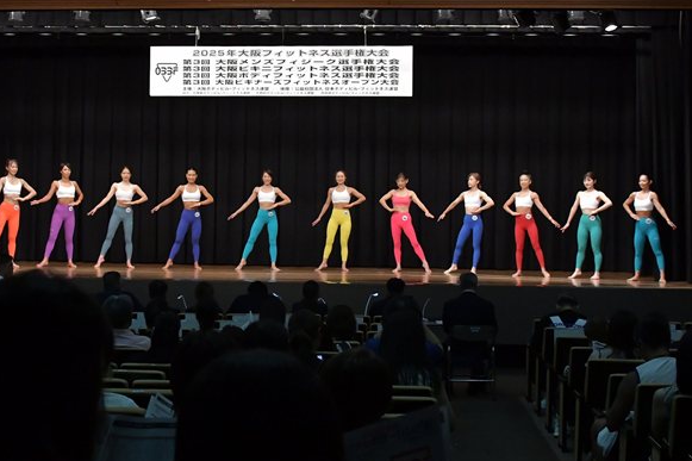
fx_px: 1230
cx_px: 303
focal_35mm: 64
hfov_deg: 31.4
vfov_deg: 21.2
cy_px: 175
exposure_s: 1/400
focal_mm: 32
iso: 5000
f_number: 5.6
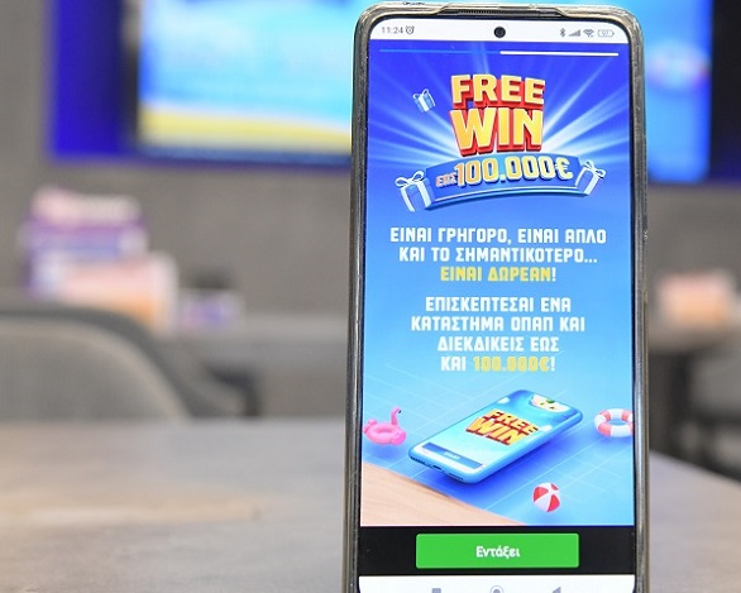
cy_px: 236
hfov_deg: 27.2
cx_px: 540
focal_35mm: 69
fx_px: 1513
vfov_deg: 22.1
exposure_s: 1/400
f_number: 5
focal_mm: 44
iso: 3200
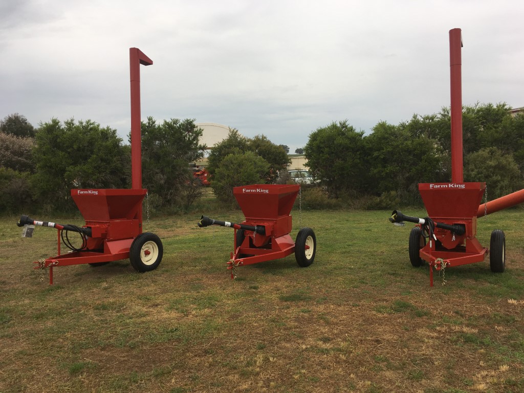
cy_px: 196
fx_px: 439
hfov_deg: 61.7
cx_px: 262
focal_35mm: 29
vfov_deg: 48.2
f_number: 2.2
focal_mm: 4.15
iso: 25
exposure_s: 1/371
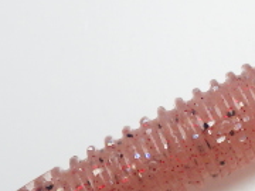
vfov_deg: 13.5
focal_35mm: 110
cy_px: 83
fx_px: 810
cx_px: 346
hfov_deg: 16.7
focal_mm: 5.5
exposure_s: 1/45
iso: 250
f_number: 3.1
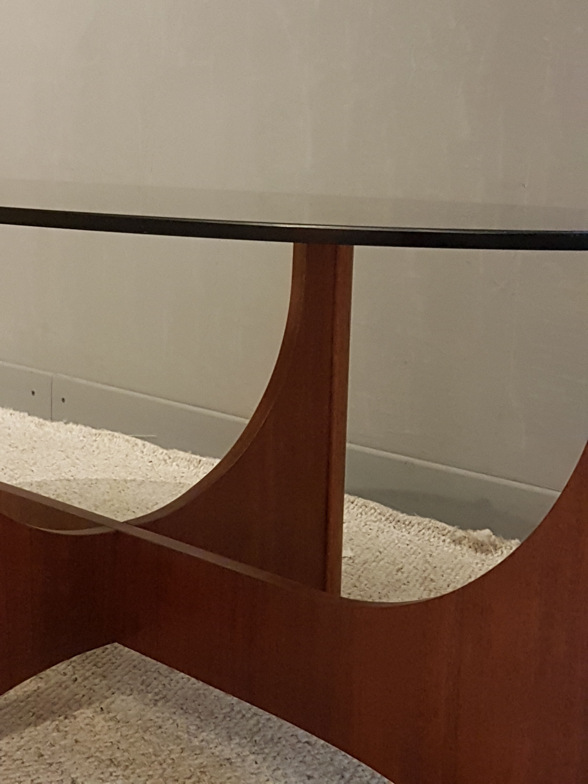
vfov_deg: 67.3
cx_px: 294
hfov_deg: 53.1
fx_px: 589
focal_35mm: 26
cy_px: 392
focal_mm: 4.2
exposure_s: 1/10
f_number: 1.7
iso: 250
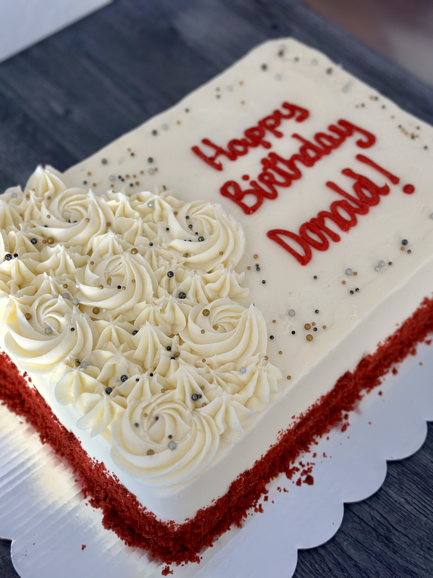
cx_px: 216
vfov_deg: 39.7
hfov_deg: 30.3
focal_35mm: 48
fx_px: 801
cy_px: 289
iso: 400
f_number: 1.78
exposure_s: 1/40
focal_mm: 6.86
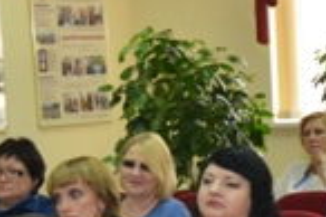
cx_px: 552
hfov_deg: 9.4
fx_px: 1900
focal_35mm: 210
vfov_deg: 6.5
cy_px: 271
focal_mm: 32
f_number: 4.2
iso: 800
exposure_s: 1/60
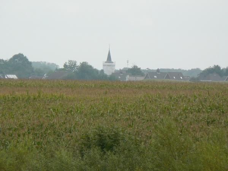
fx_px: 2845
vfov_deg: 3.4
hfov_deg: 4.6
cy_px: 86
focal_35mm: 432
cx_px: 114
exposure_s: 1/320
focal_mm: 72
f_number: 5.6
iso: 200
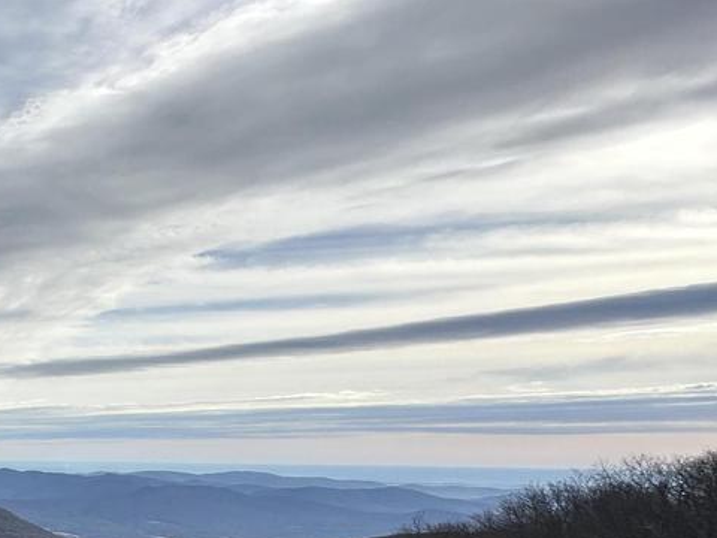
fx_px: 870
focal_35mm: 42
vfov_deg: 32.5
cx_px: -258
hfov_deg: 31.7
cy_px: 493
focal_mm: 2.22
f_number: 2.2
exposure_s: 1/2132
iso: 40
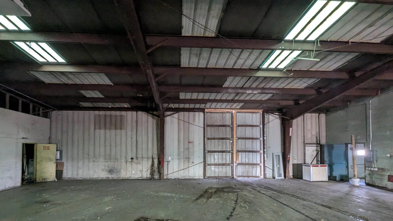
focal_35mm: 15
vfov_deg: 69.0
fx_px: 156
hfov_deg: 102.9
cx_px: 186
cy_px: 143
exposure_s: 1/23.8
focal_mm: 1.95
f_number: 2.2
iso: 320
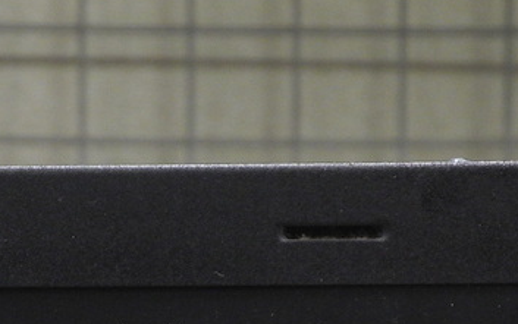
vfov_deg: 3.4
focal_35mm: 389
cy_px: 471
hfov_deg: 5.4
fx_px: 5494
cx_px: 10
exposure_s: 1/19.1
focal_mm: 28.9
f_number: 5
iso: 400
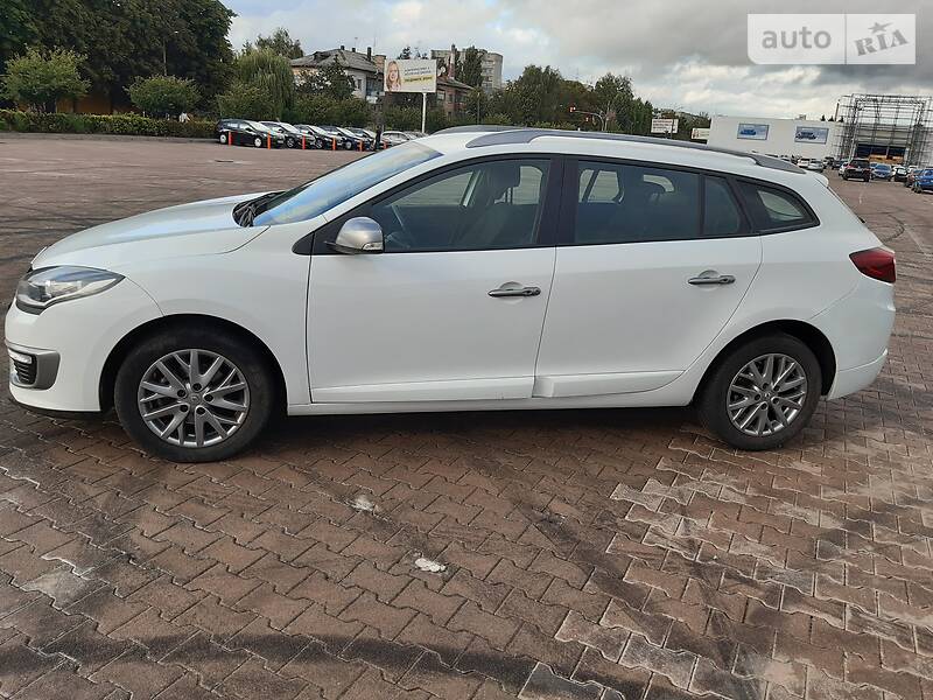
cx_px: 466
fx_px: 701
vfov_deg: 53.1
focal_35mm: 26
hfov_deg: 67.3
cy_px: 350
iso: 40
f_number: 1.7
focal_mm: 3.9
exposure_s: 1/544
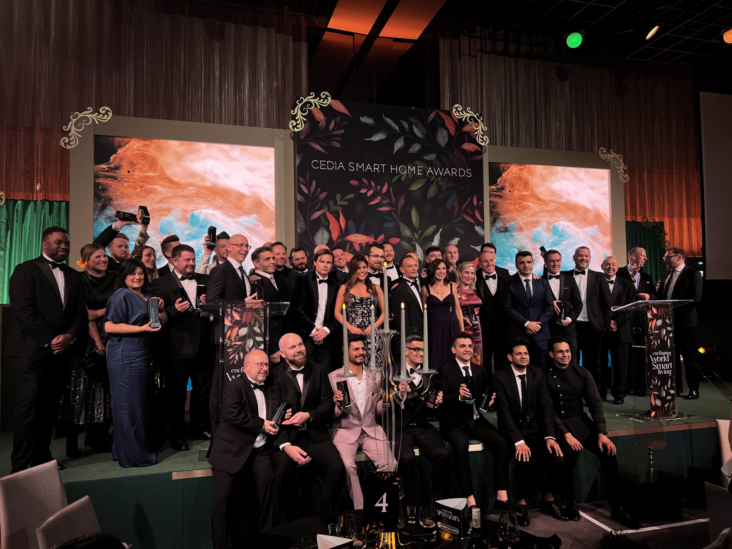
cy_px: 274
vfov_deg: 53.1
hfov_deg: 67.3
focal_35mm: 26
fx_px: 550
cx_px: 366
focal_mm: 5.7
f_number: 1.5
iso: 80
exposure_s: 1/89
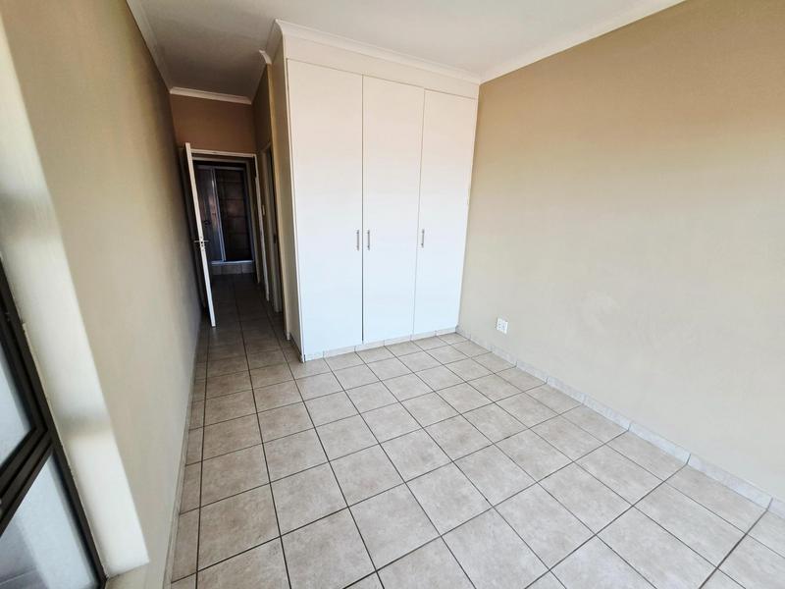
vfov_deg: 89.9
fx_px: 295
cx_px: 392
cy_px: 294
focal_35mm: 13
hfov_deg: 106.2
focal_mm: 2.2
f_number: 2.2
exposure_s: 1/167
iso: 50
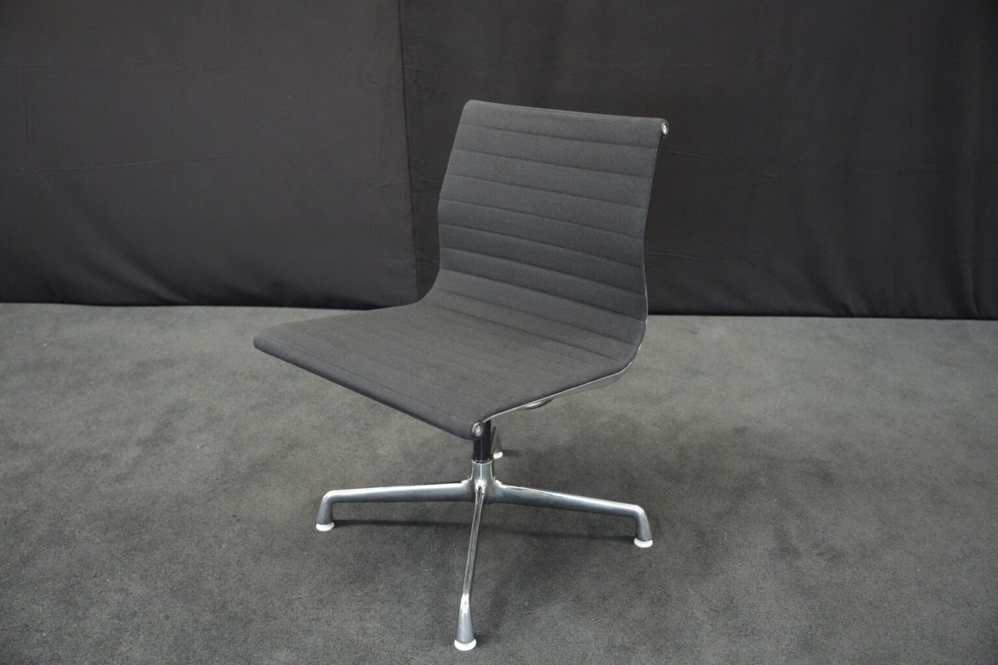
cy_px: 332
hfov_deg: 57.2
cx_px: 499
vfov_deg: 40.0
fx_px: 915
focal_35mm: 33
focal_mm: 33
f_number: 4
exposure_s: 1/125
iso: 12800
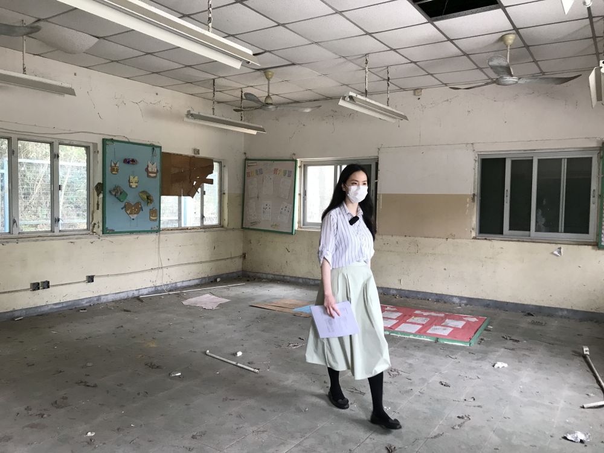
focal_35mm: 28
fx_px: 489
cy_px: 226
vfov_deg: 49.7
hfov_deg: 63.4
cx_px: 302
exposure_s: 1/30
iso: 25
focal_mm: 3.99
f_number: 1.8
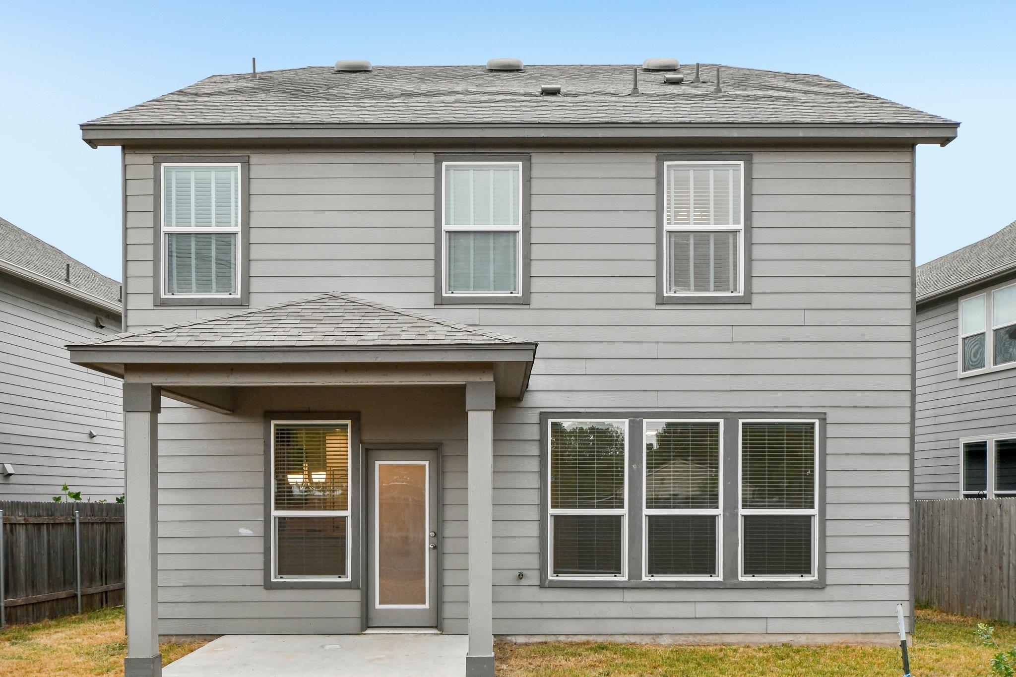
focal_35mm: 36
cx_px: 508
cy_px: 338
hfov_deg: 53.1
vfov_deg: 36.9
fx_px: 1016
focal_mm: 24
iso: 400
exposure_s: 1/60
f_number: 8
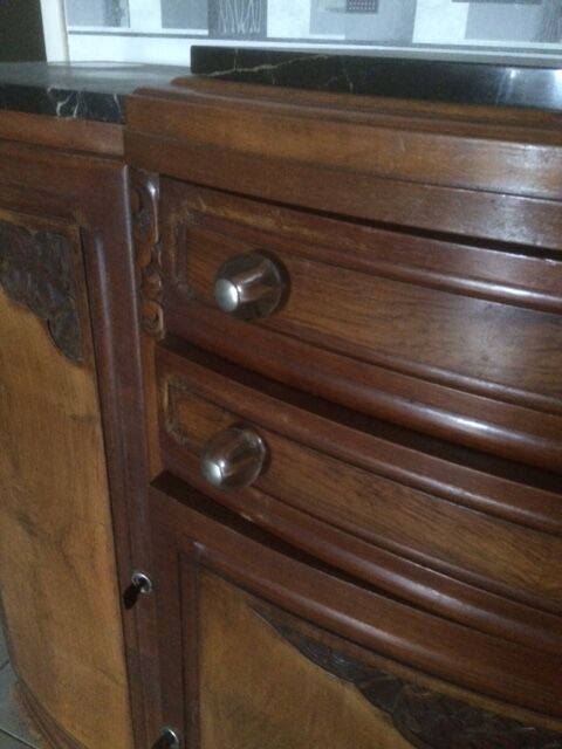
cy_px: 374
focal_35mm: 29
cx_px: 281
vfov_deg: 61.7
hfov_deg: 48.2
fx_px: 628
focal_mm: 4.15
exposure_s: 1/17
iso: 640
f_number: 2.2
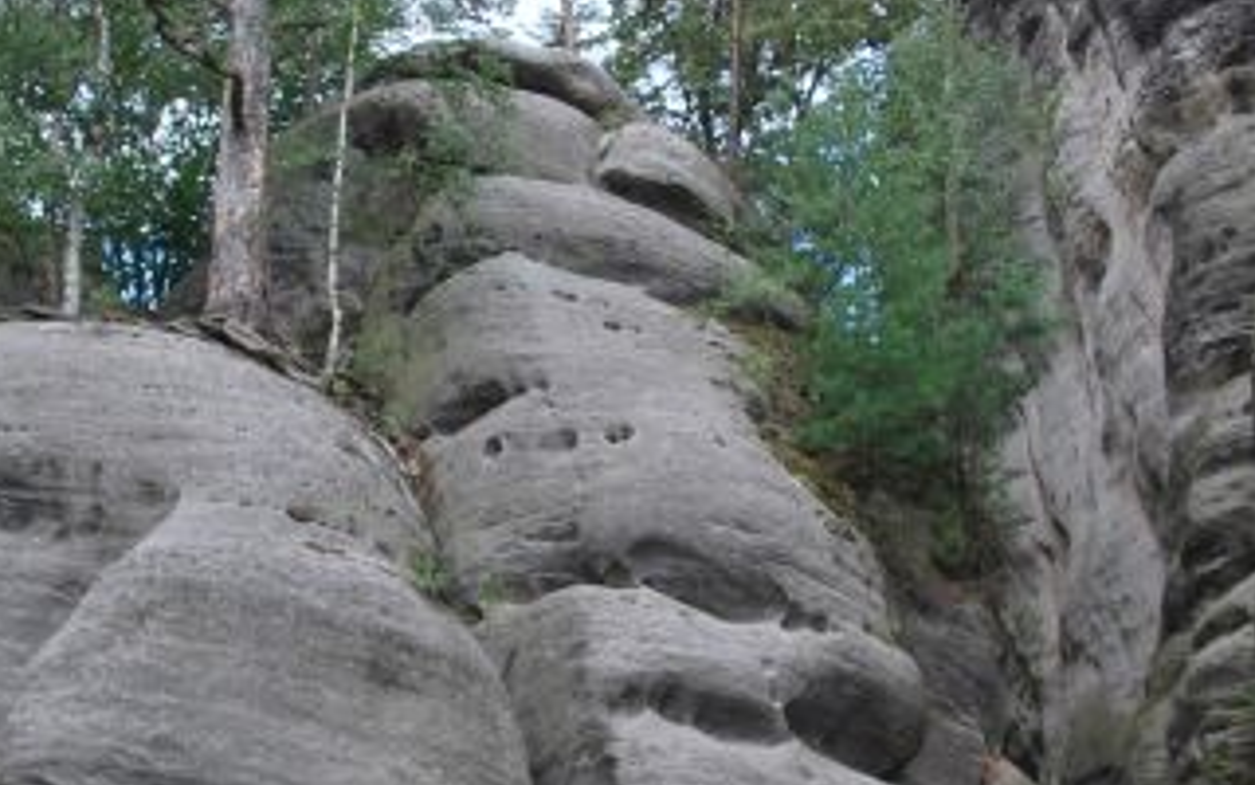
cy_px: 338
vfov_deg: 18.9
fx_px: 2360
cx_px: 541
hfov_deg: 29.7
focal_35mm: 69
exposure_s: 1/125
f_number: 5.6
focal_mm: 18
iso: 100
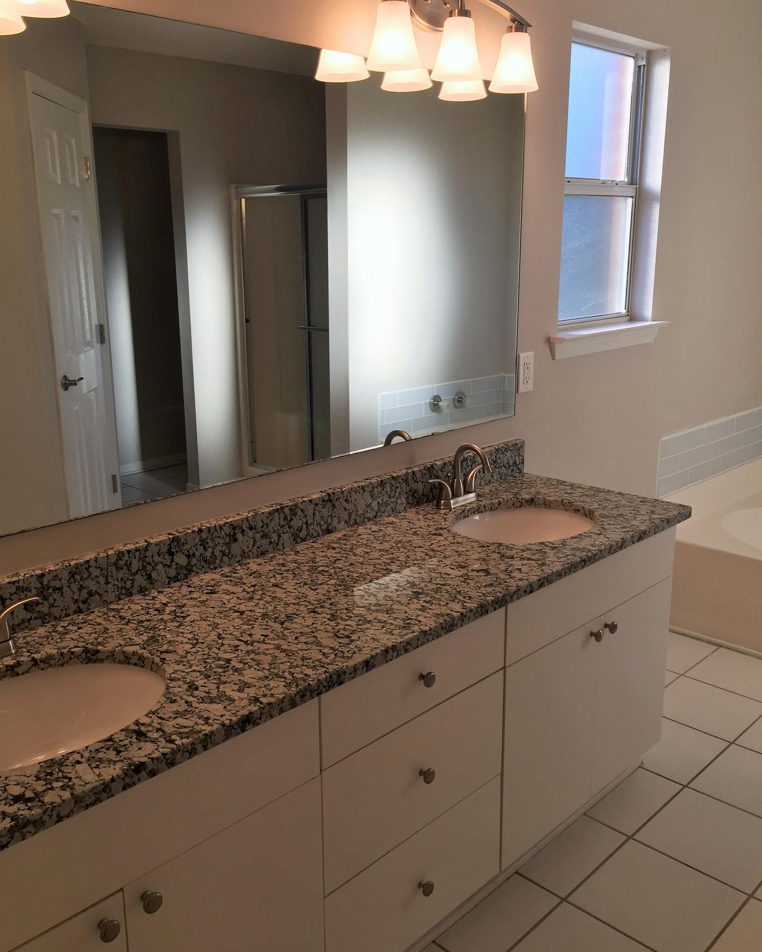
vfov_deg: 57.2
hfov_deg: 47.1
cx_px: 372
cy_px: 488
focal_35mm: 31
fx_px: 874
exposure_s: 1/225
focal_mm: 4.15
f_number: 2.2
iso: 32
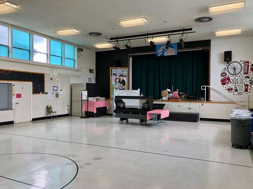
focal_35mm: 29
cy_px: 96
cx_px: 128
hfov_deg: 61.7
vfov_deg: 48.2
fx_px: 212
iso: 50
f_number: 1.8
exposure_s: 1/120
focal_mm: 4
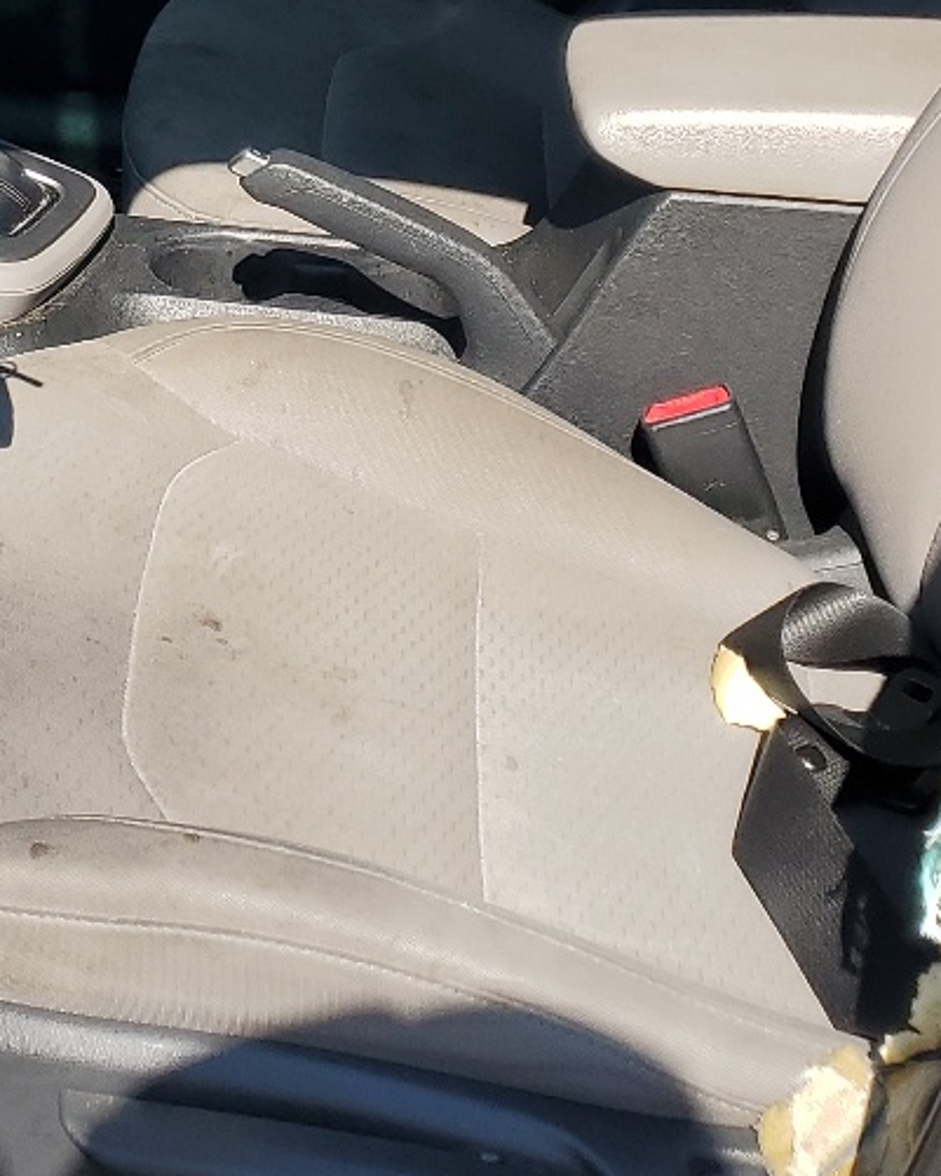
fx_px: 2819
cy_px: 45
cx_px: -21
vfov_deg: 22.8
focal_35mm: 81
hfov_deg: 18.4
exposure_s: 1/2000
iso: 50
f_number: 1.5
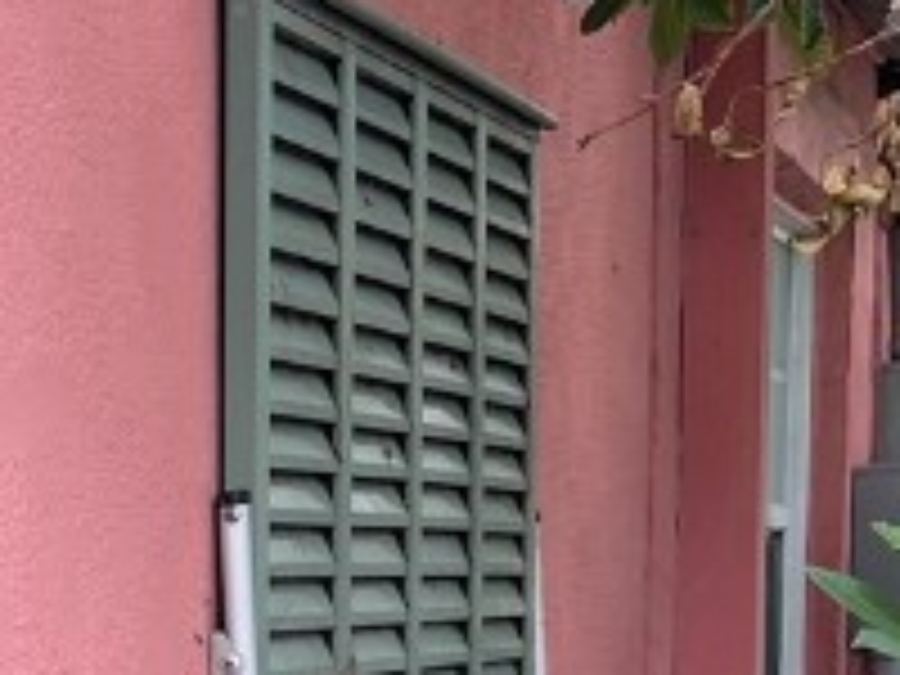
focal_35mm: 133
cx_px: -1152
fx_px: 3458
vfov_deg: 10.8
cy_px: 994
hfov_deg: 12.3
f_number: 1.6
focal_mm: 5.1
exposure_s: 1/136
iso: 32
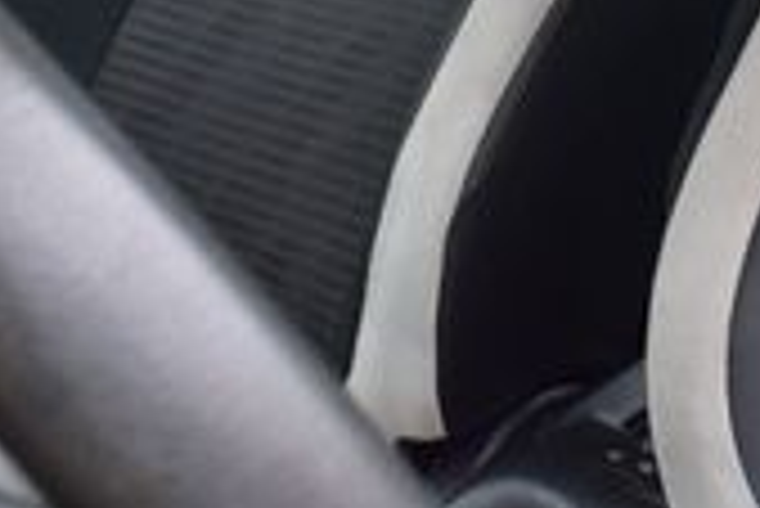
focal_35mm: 102
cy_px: -445
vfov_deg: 12.2
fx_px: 2155
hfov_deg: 19.1
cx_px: 854
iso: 400
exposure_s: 1/50
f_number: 8
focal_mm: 18
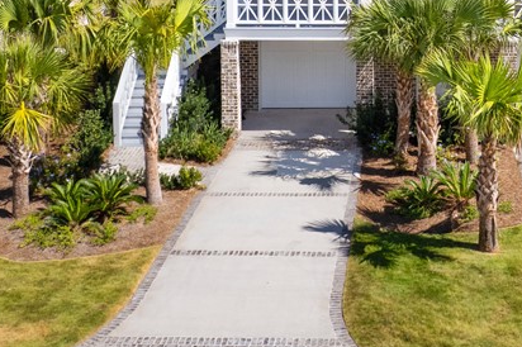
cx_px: 509
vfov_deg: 21.6
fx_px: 840
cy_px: -73
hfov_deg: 32.1
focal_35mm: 58
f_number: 2.8
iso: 100
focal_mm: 8.38
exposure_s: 1/500
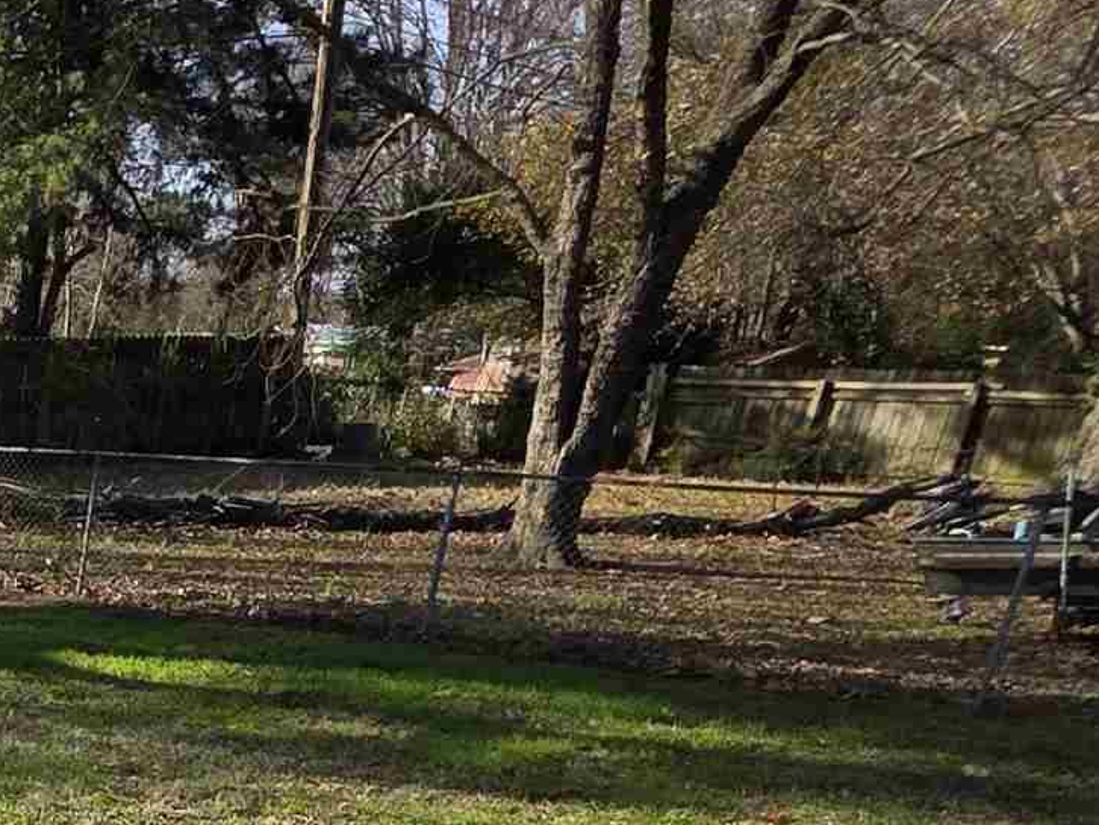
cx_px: -686
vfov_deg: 23.2
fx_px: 1747
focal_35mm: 55
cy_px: 1104
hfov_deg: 24.2
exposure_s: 1/1384
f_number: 1.9
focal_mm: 2.2
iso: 40
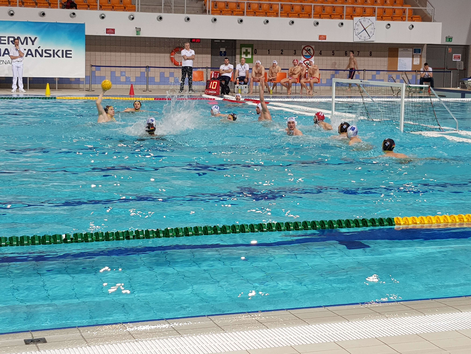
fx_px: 354
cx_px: 236
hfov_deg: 67.3
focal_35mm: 26
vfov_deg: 53.1
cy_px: 177
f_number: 1.7
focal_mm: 4.2
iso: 40
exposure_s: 1/57
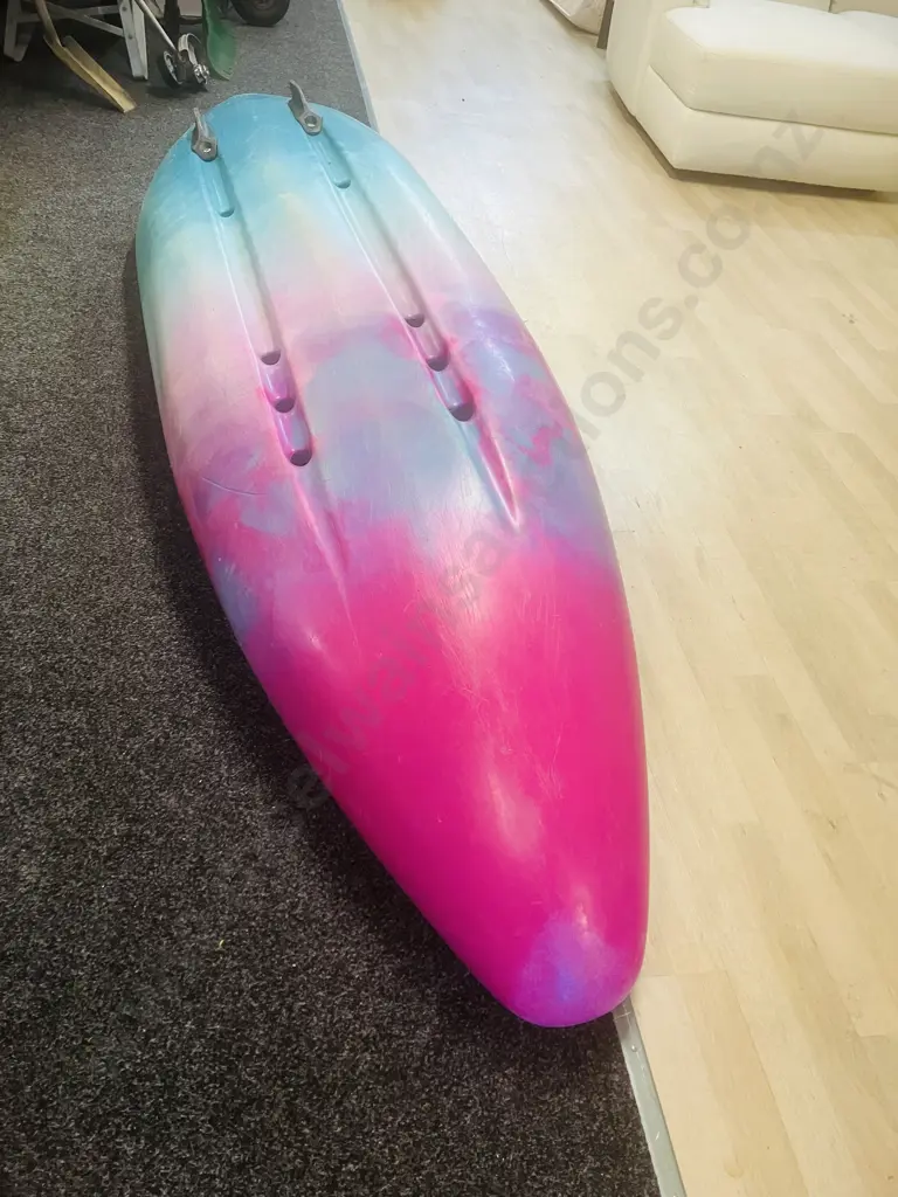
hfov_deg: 49.7
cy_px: 598
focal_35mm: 28
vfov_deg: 63.4
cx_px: 449
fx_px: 968
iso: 125
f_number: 1.8
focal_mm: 3.99
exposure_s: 1/50
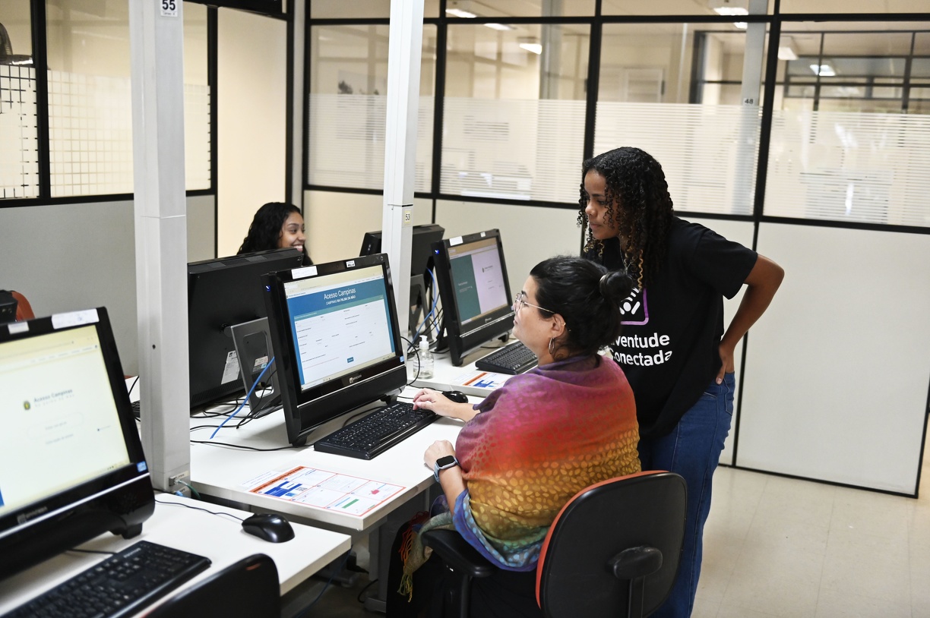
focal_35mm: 36
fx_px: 929
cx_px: 465
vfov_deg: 36.8
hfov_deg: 53.2
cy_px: 309
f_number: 2.8
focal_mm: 36
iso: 4000
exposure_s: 1/800
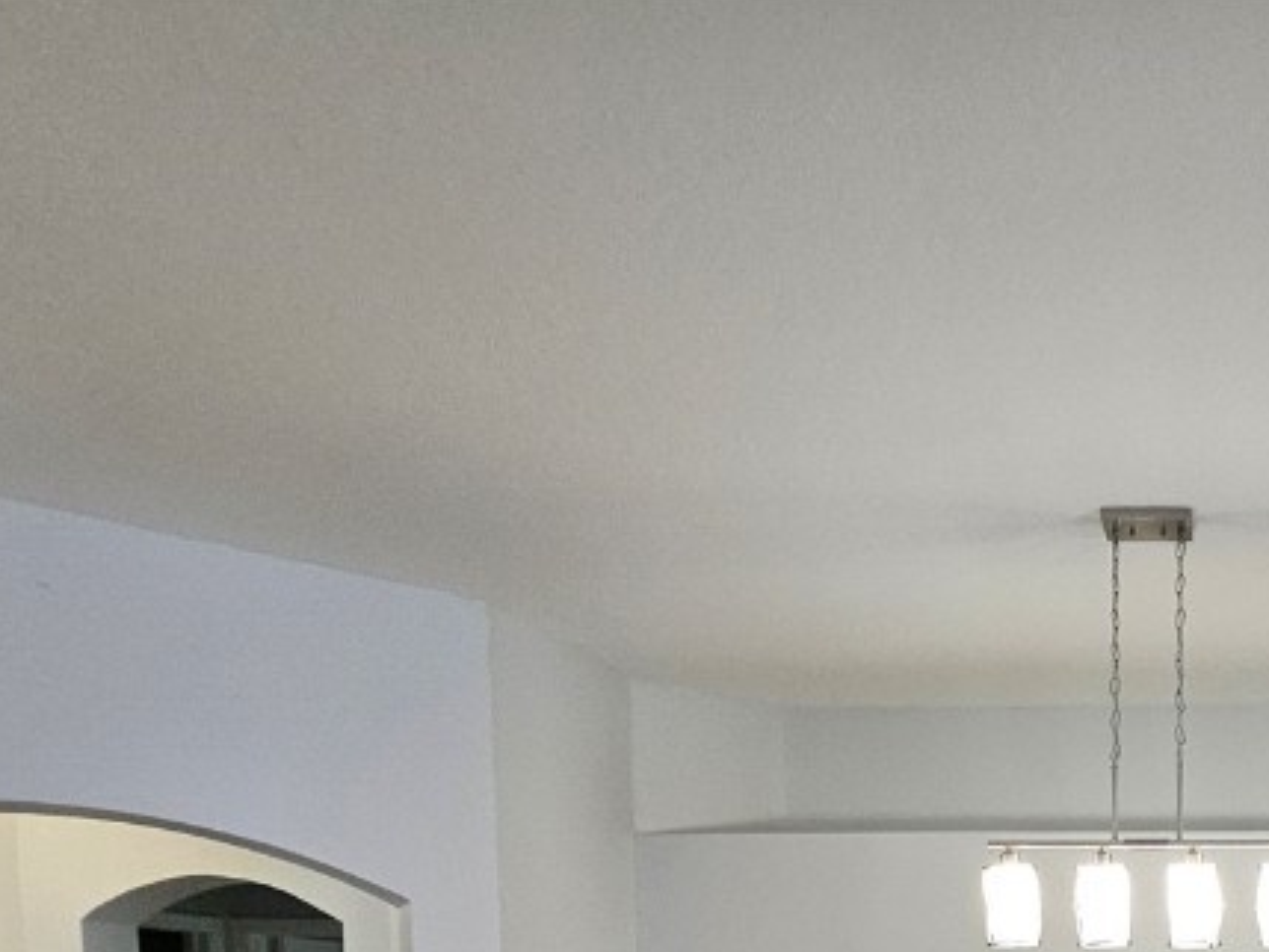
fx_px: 1137
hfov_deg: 50.2
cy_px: 1123
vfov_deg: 36.1
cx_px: 1195
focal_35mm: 31
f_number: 2.2
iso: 250
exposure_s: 1/60
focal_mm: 1.7
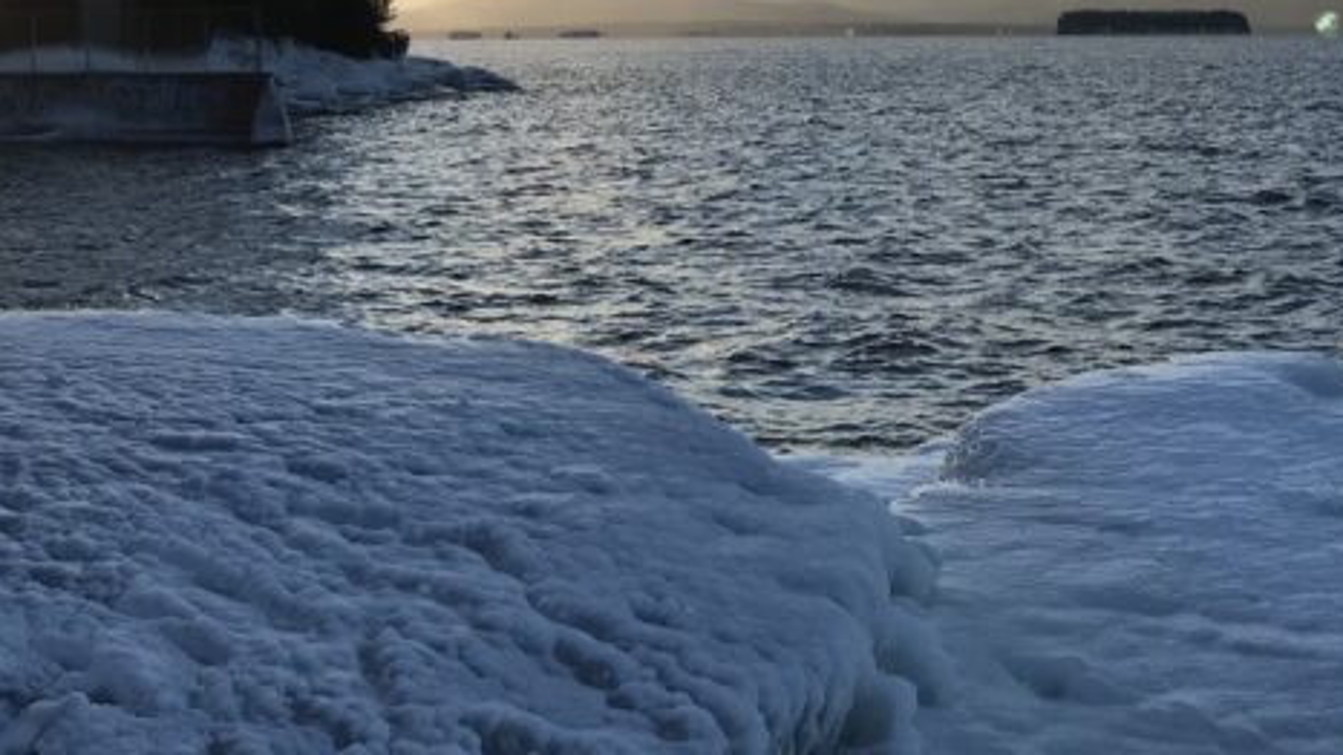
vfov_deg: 17.4
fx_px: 2386
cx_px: 643
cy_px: -75
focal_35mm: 67
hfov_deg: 31.4
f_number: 1.8
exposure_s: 1/2457
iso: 20
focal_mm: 3.99
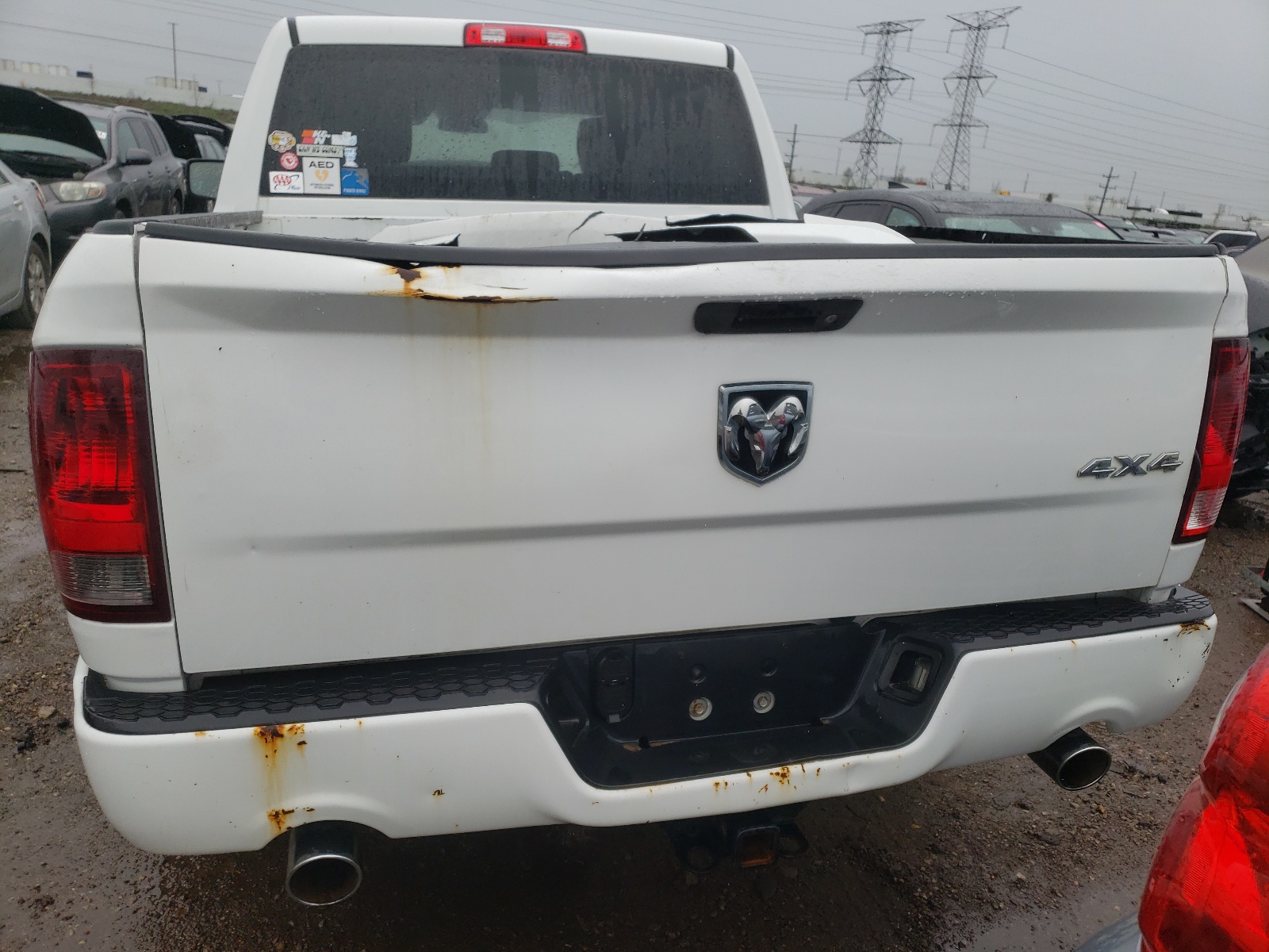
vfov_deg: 53.1
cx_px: 634
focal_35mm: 26
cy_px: 476
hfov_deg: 67.3
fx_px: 953
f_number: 1.5
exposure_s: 1/1667
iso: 50
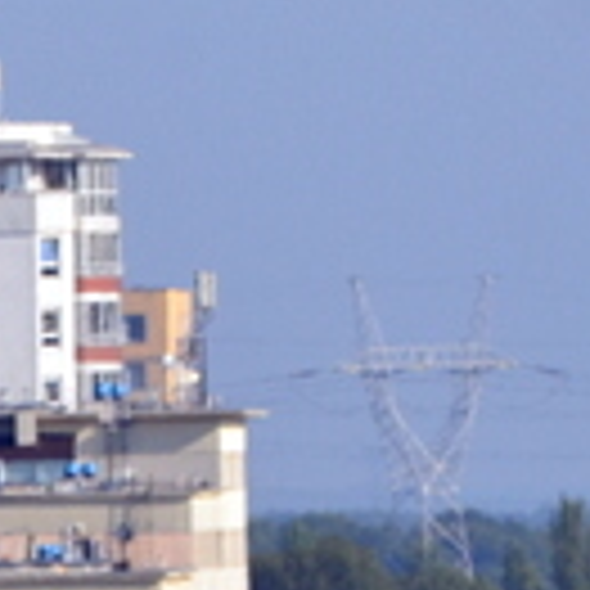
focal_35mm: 2336
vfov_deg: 0.8
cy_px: 761
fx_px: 45046
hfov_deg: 0.8
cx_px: -572
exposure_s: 1/500
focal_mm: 300
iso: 400
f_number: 11
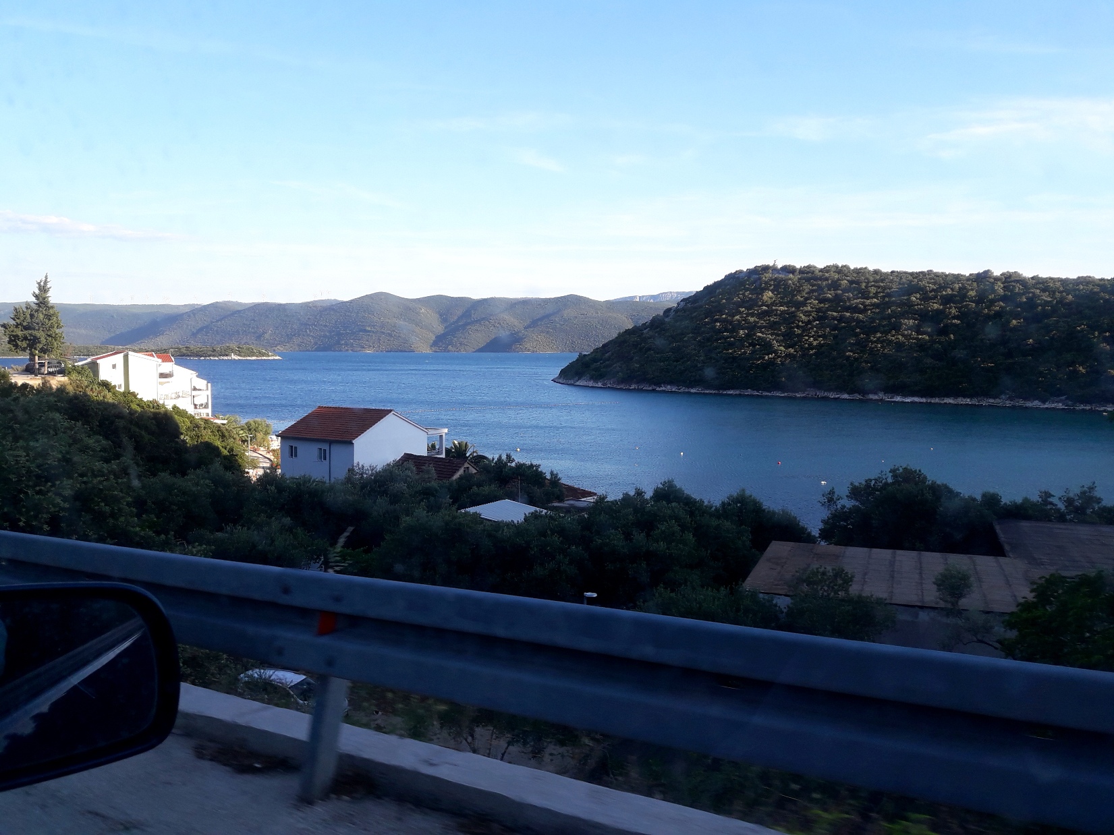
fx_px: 901
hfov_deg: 63.4
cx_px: 557
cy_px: 418
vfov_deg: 49.7
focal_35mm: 28
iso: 40
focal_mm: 3.7
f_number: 1.9
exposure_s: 1/466
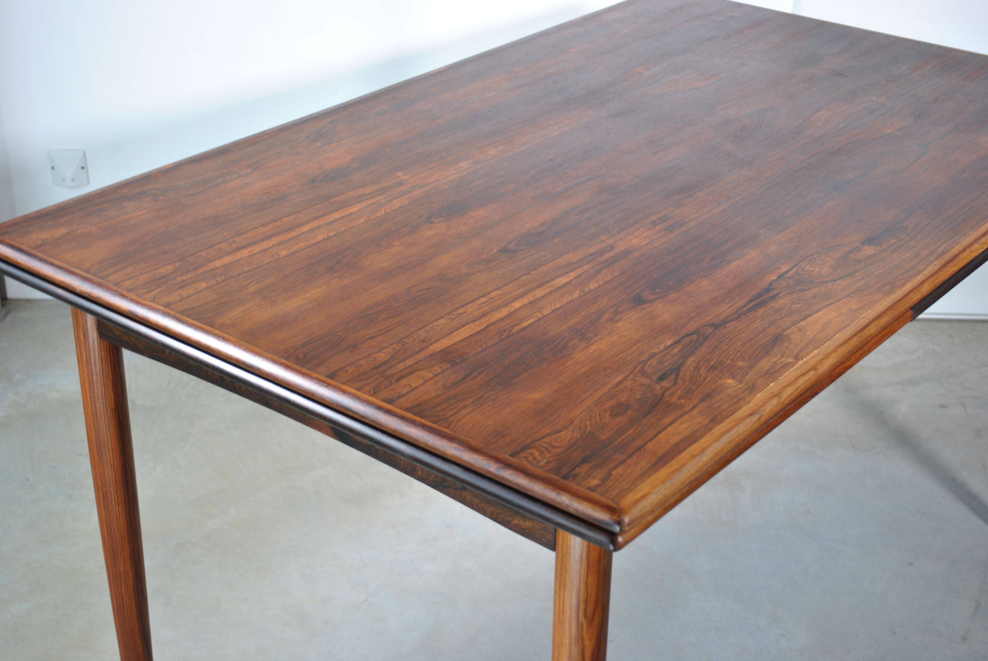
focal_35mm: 54
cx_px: 494
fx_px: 1484
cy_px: 330
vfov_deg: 25.1
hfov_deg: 36.8
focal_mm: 36
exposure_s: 1/10
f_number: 5
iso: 200
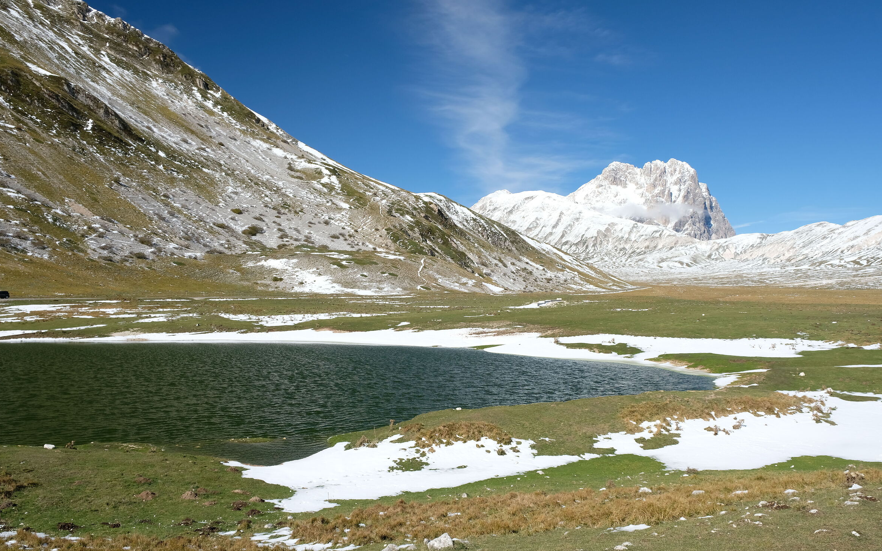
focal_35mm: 28
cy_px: 275
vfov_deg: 44.5
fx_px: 673
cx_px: 438
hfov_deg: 66.5
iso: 200
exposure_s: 1/210
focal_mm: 18
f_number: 7.1
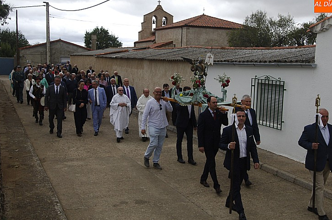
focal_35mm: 42
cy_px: 103
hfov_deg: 46.4
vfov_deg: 31.8
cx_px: 173
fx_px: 387
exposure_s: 1/125
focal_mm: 24
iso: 400
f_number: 10
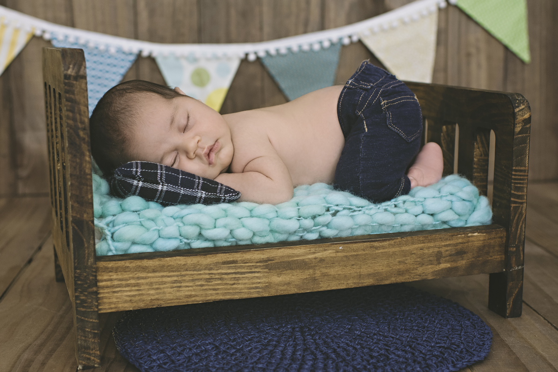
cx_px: 279
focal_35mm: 52
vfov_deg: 25.8
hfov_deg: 37.9
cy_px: 186
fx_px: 814
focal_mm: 35
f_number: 3.2
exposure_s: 1/200
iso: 500
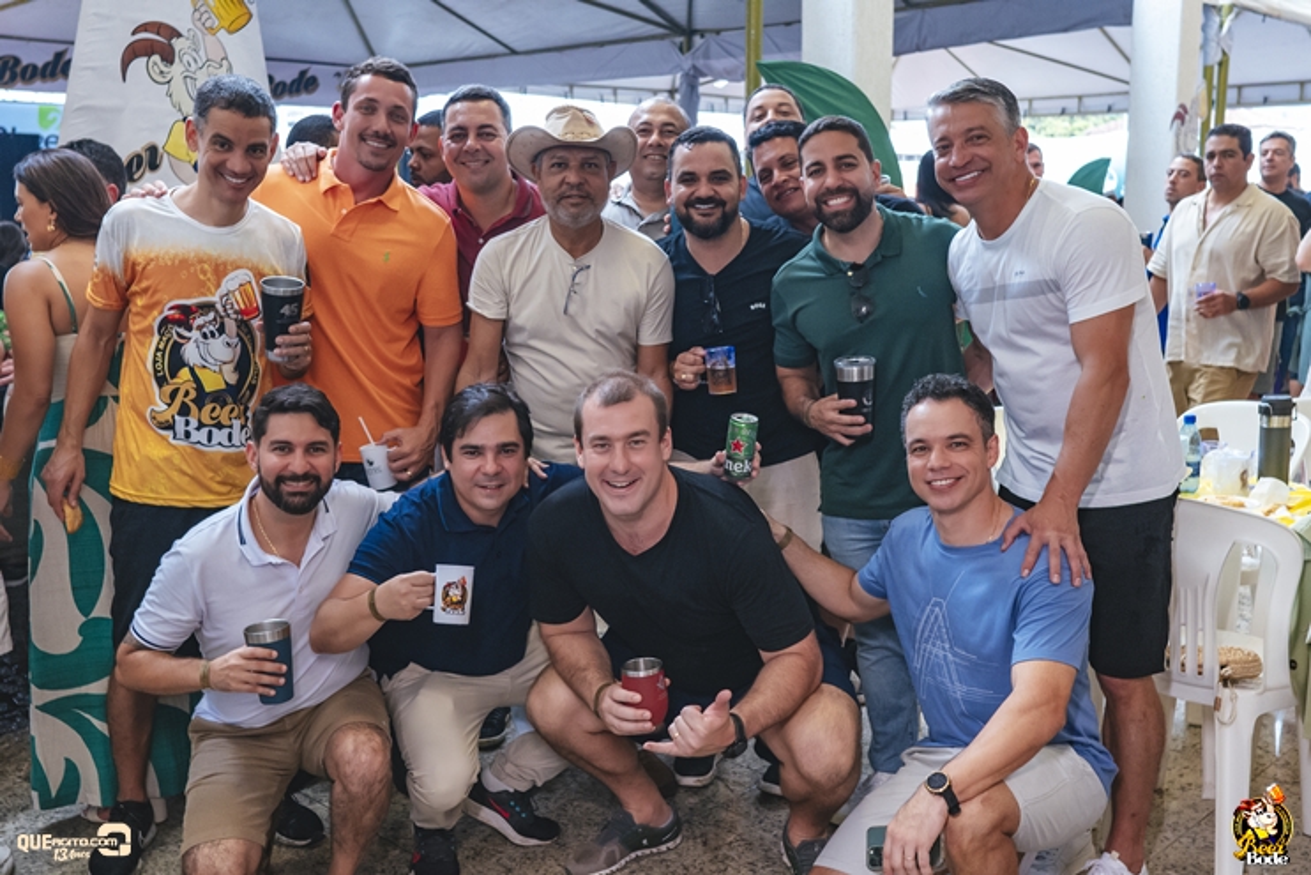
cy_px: 438
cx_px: 656
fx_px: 1311
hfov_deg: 53.1
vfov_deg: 36.9
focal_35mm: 36
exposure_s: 1/400
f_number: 3.2
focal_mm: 24
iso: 2000
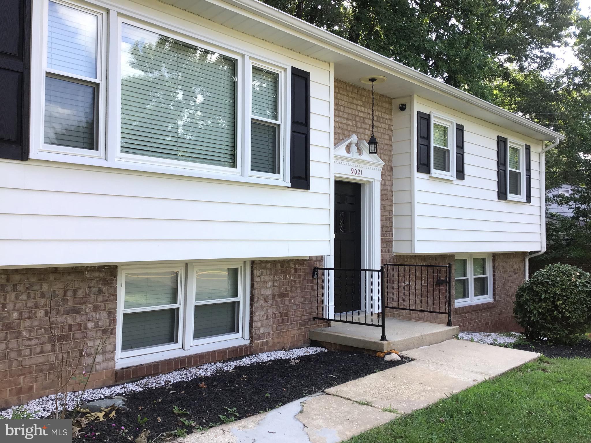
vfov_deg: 45.4
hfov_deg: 58.4
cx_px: 296
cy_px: 222
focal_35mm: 31
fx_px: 529
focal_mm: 3.3
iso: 25
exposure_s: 1/149
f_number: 2.4
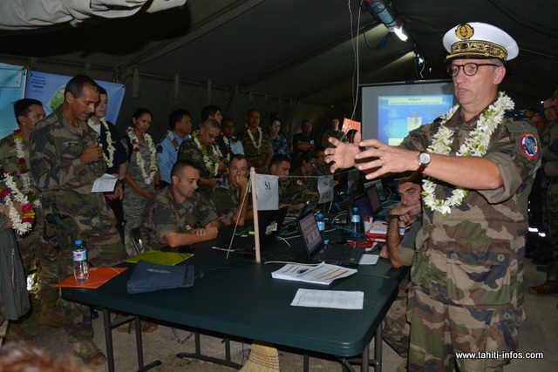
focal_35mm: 27
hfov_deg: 67.4
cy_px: 186
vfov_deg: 48.0
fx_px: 419
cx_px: 279
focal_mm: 18
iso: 1000
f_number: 5
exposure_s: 1/60
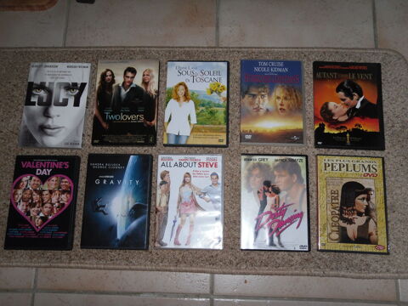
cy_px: 153
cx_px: 204
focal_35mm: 35
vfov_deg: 40.7
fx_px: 413
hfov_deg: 52.6
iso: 80
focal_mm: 6.3
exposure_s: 1/45
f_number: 3.5
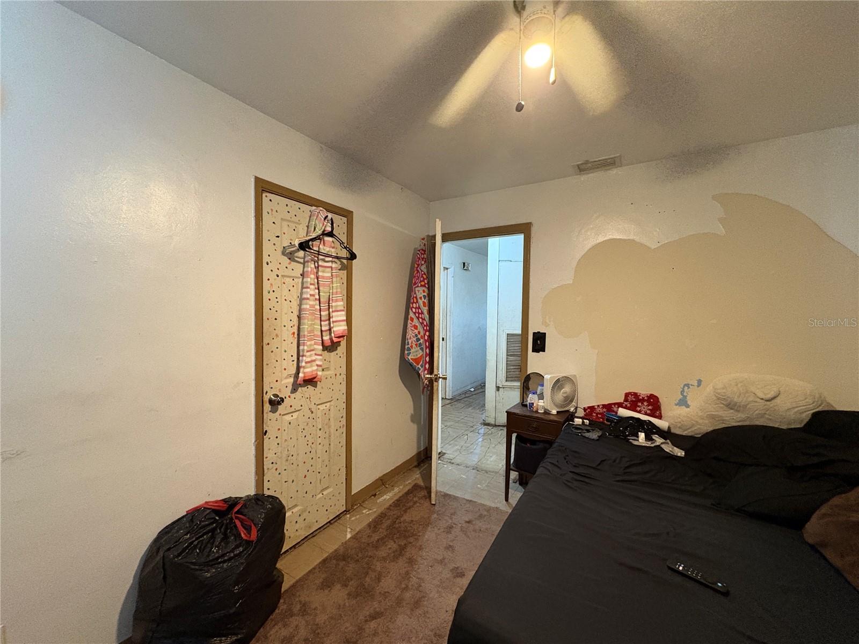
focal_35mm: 14
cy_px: 322
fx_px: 347
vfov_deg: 85.7
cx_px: 430
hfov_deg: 102.1
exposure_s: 1/60
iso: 800
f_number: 2.2
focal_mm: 2.22
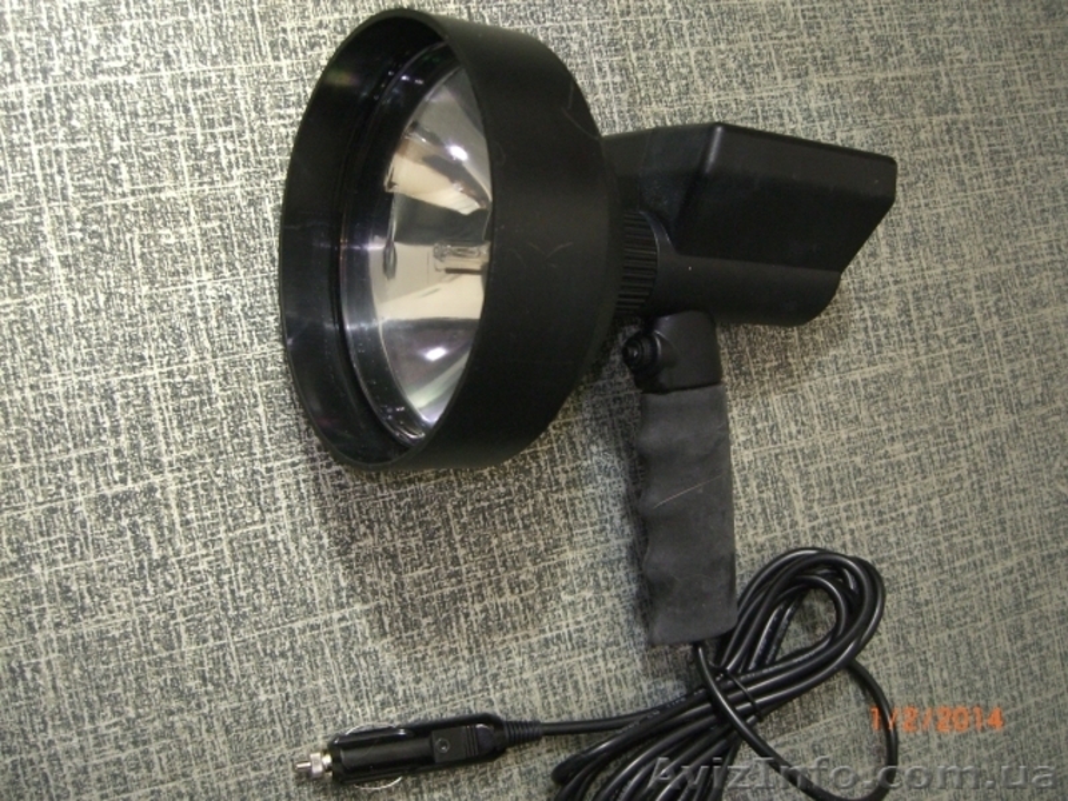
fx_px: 1172
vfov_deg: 37.7
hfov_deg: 49.0
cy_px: 400
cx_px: 534
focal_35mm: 38
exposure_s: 1/4
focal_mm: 7.9
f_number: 2.8
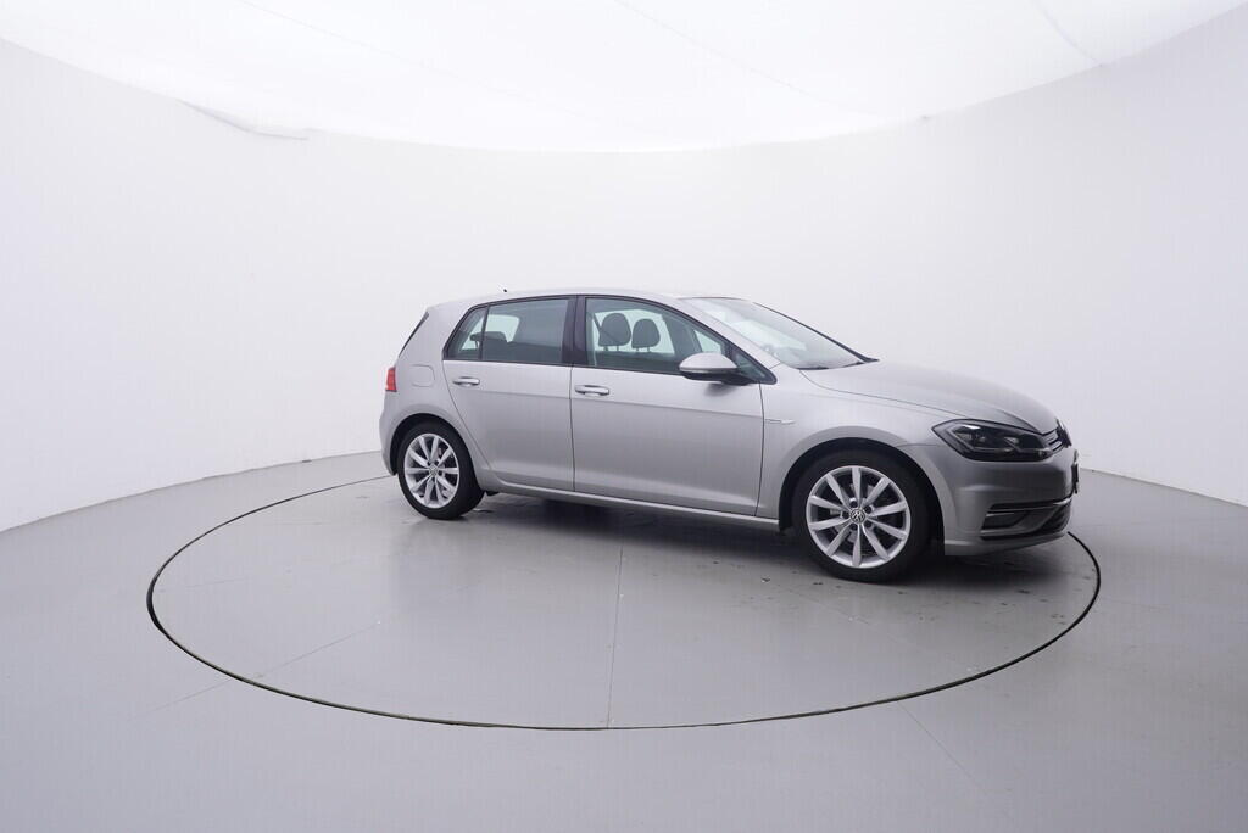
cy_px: 416
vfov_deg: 56.2
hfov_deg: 77.3
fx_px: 780
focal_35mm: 22
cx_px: 624
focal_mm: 15
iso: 200
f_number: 5
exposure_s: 1/80
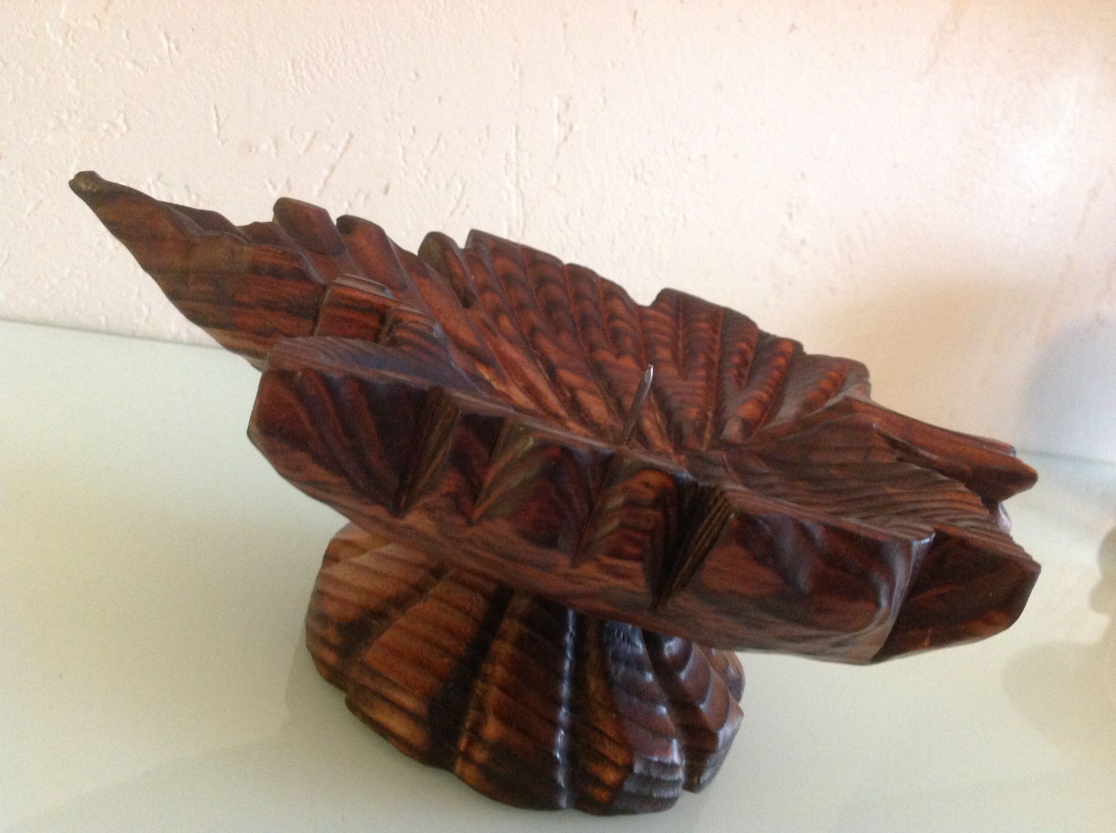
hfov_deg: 52.7
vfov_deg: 40.6
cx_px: 558
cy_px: 416
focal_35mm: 35
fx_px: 1127
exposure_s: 1/17
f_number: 2.4
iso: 400
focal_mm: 4.28
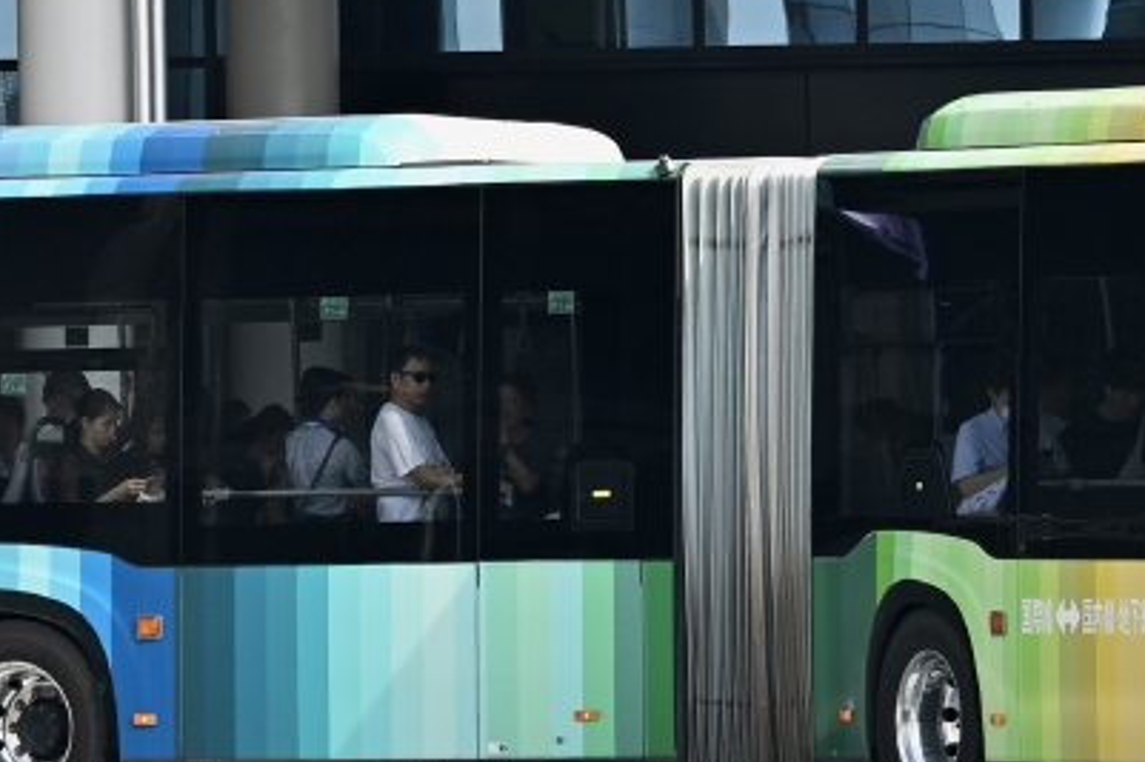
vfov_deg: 3.1
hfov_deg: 4.7
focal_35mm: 443
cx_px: 1025
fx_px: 14071
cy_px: 56
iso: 110
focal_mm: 91
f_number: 5
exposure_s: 1/640
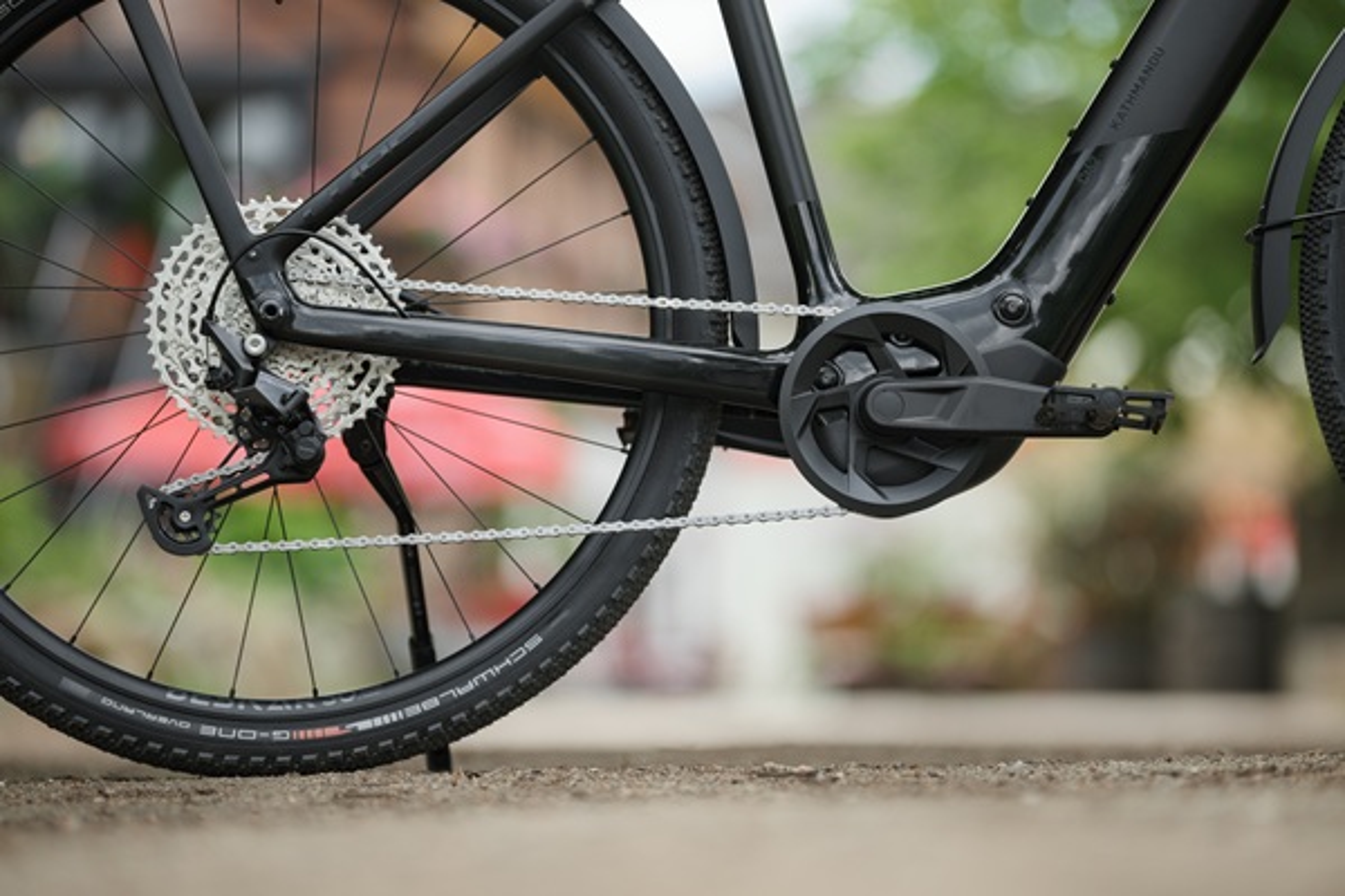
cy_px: 448
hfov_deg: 12.8
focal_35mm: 160
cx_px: 672
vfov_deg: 8.6
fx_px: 5977
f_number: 2.8
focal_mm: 160
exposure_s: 1/640
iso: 250
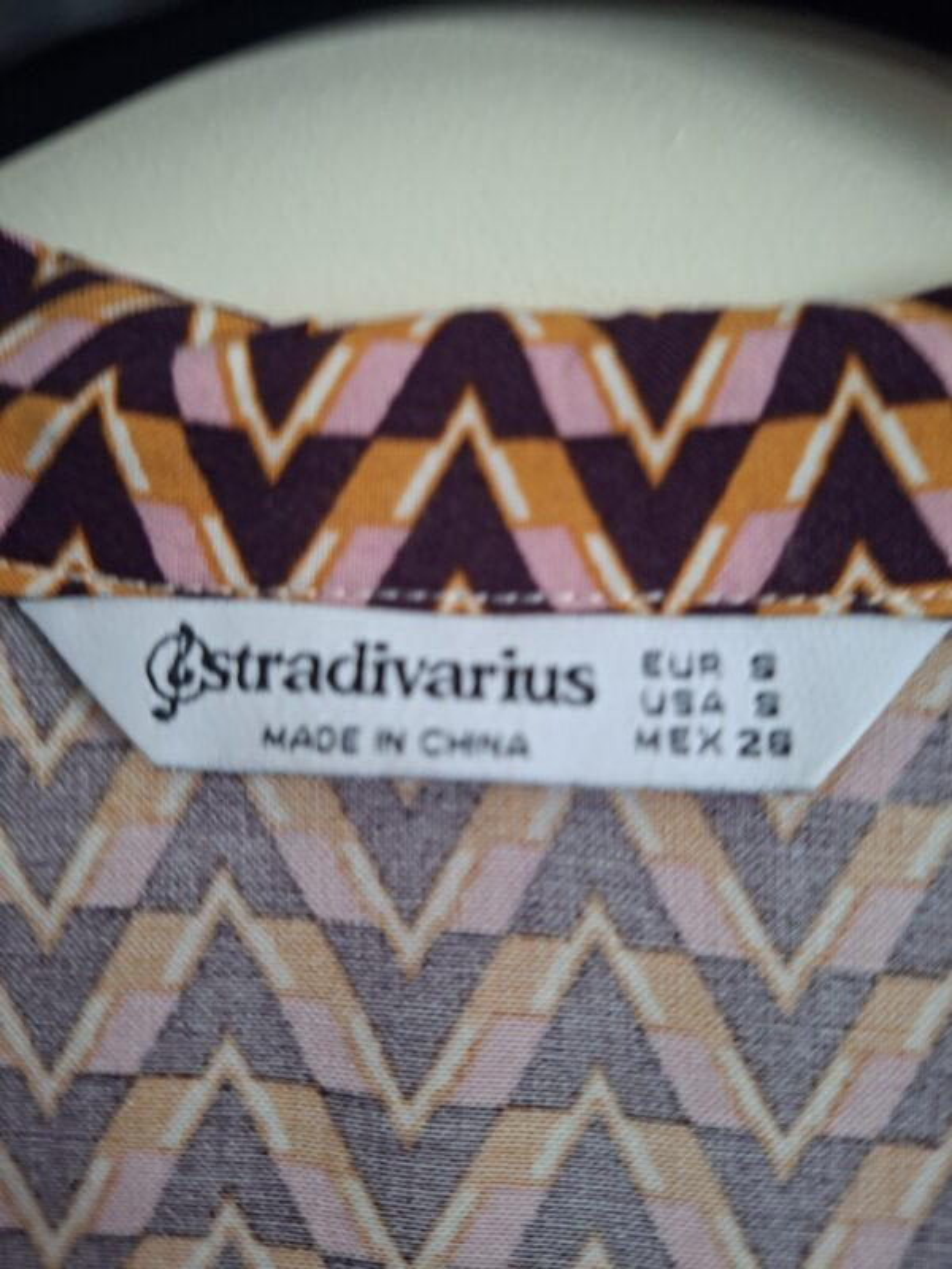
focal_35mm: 23
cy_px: 634
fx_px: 843
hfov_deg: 58.9
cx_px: 476
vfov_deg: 73.9
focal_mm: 5.54
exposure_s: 1/25
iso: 400
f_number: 1.8
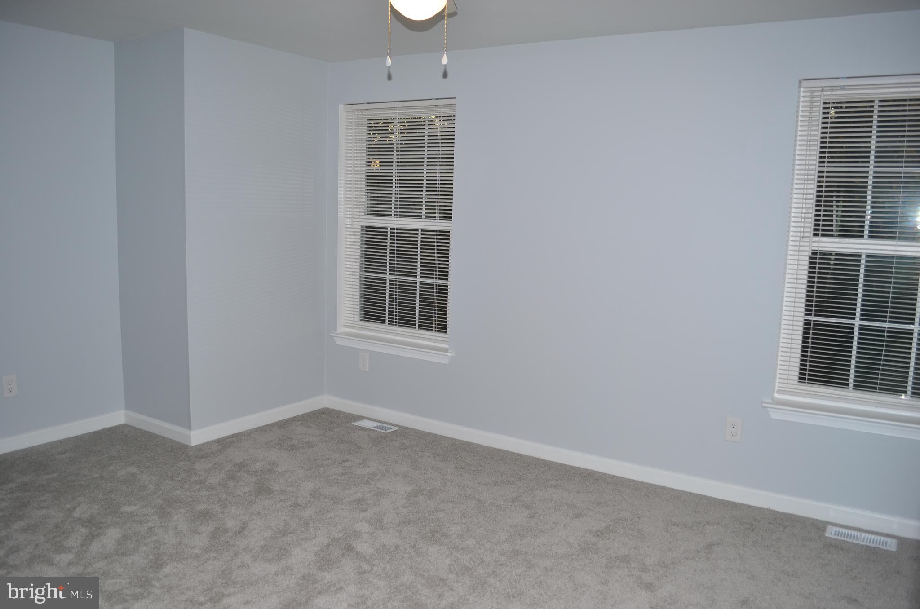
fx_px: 688
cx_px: 460
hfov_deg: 67.5
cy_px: 304
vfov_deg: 47.7
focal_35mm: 27
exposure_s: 1/100
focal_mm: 18
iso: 200
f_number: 3.5
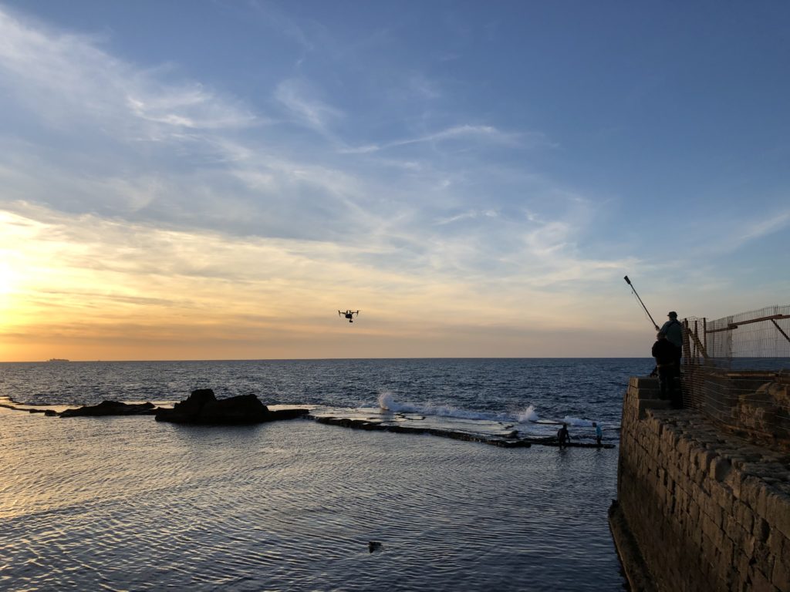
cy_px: 296
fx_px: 639
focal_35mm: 28
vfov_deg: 49.7
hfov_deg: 63.4
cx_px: 395
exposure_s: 1/1297
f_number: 1.8
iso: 20
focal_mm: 4
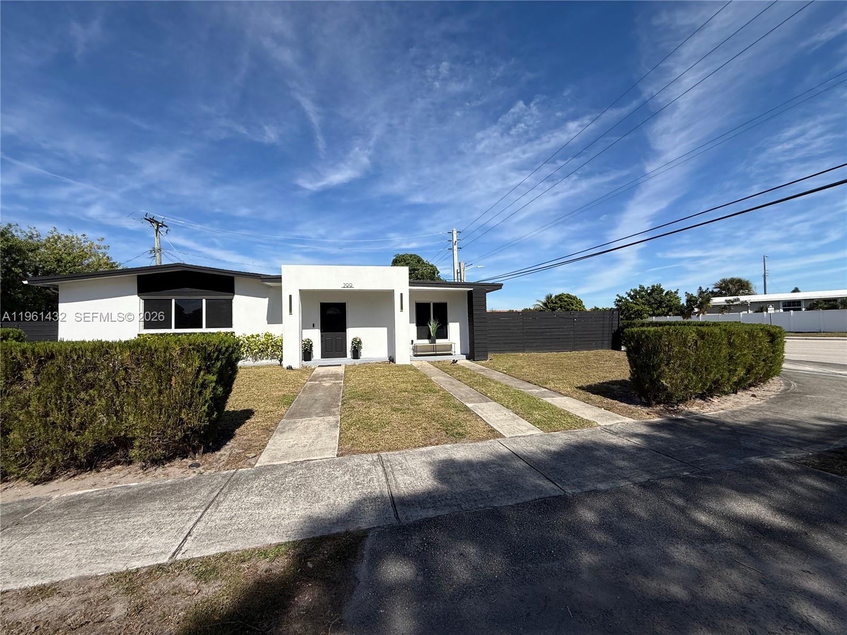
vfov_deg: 85.7
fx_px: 343
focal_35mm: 14
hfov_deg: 102.1
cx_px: 424
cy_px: 318
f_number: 2.2
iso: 50
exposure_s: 1/3663
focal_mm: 2.22
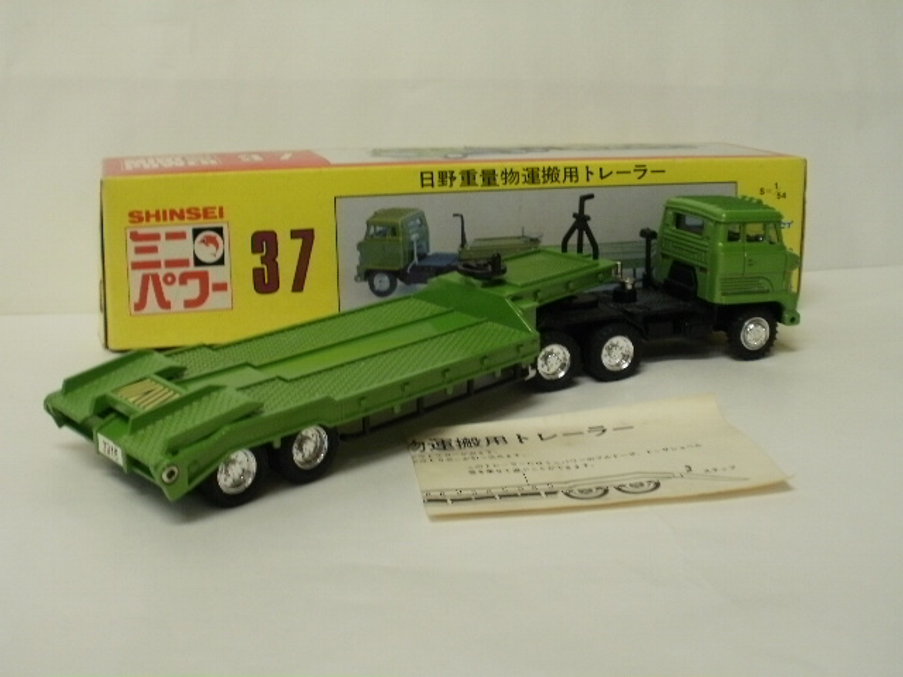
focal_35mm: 44
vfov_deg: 32.9
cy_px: 338
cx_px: 452
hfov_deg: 42.9
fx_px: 1148
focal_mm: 7.7
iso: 125
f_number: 4
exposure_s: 1/13
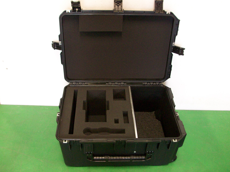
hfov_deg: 52.6
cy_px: 84
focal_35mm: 35
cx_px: 116
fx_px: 233
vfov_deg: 40.7
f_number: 2.8
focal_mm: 5.7
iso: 160
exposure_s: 1/21.2
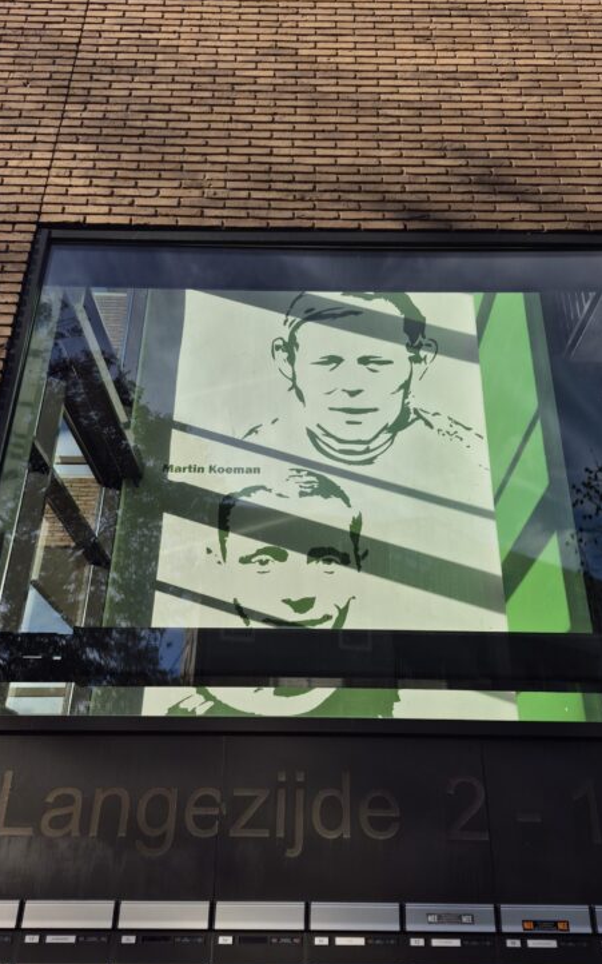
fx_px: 709
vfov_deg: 68.2
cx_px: 324
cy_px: 530
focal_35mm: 27
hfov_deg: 46.0
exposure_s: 1/3128
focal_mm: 5.4
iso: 25
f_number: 1.8
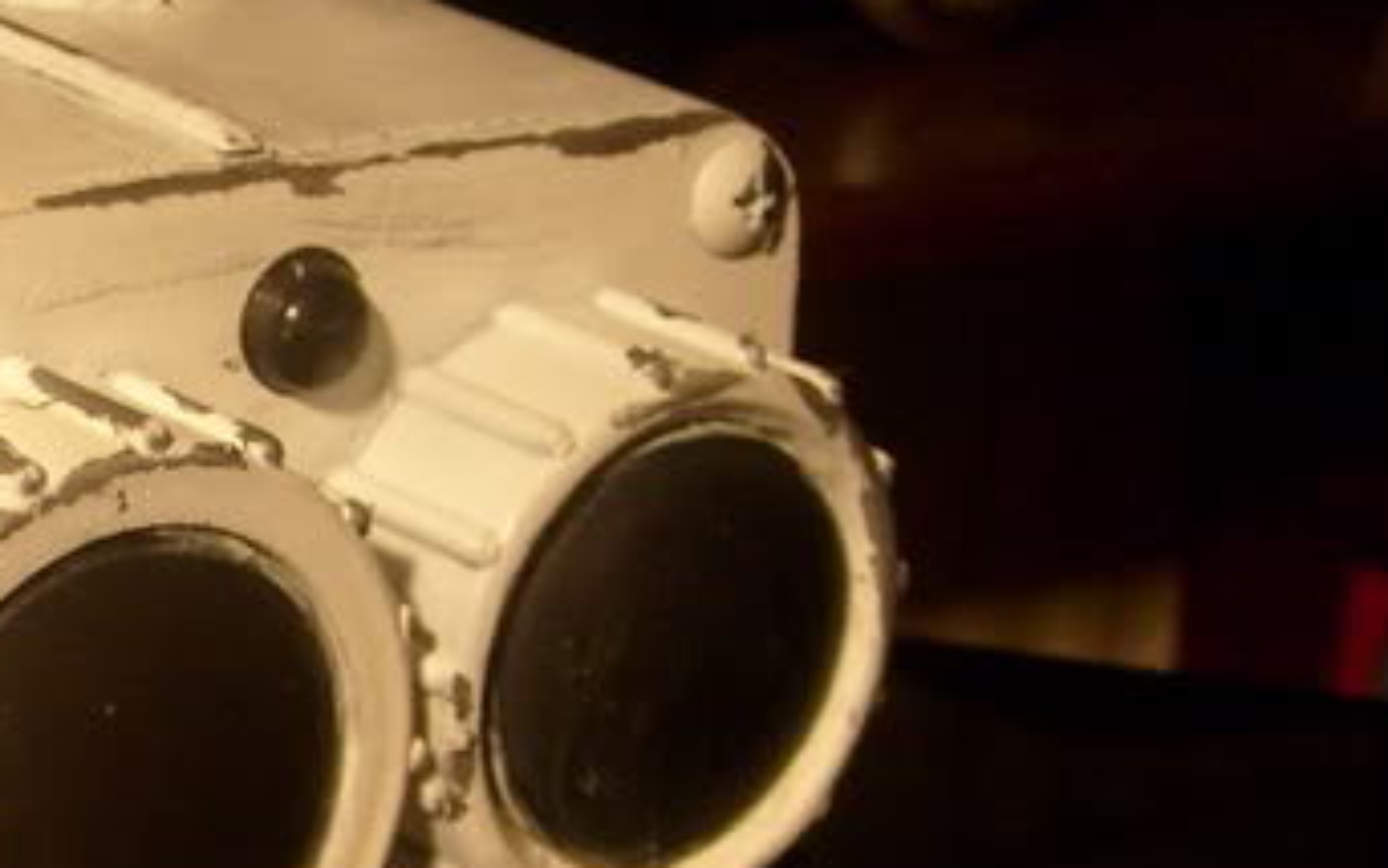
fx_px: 4200
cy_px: 604
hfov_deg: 18.0
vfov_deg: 11.8
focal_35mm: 111
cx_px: -175
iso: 80
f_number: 2.8
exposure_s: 1/45
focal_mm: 5.8
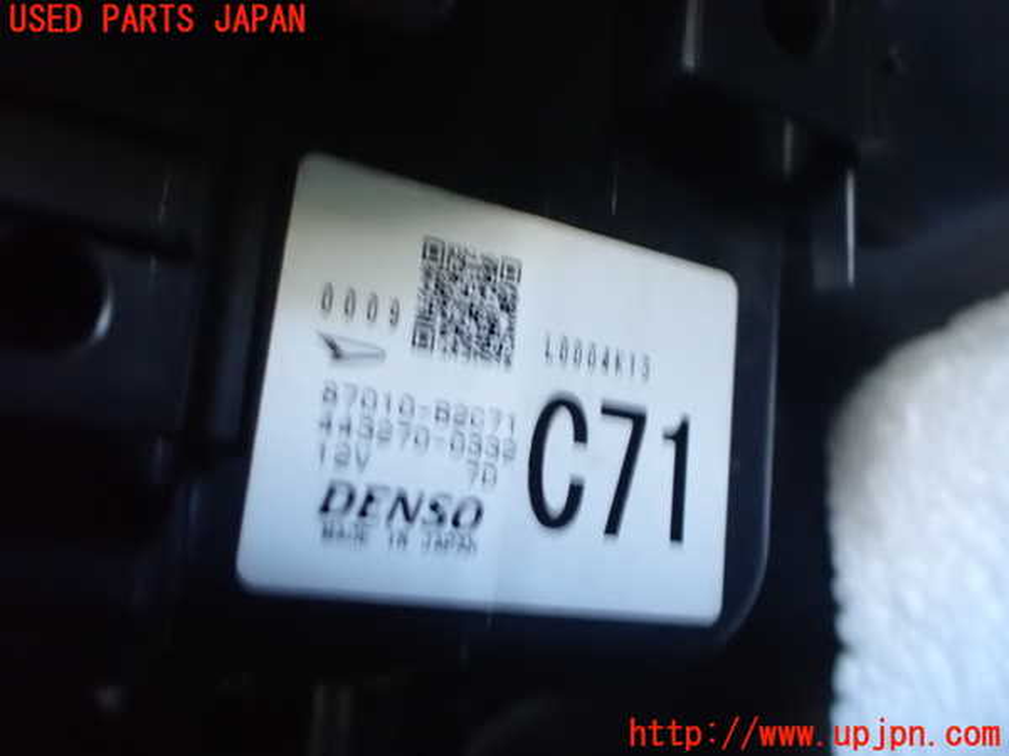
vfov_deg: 46.8
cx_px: 504
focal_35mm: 30
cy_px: 378
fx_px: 874
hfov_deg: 60.0
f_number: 2.3
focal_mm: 5.4
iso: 1600
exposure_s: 1/13
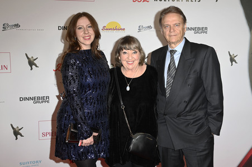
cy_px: 84
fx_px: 322
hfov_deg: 42.8
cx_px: 126
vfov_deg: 29.2
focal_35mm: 46
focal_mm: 46
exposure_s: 1/250
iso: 640
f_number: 5.6
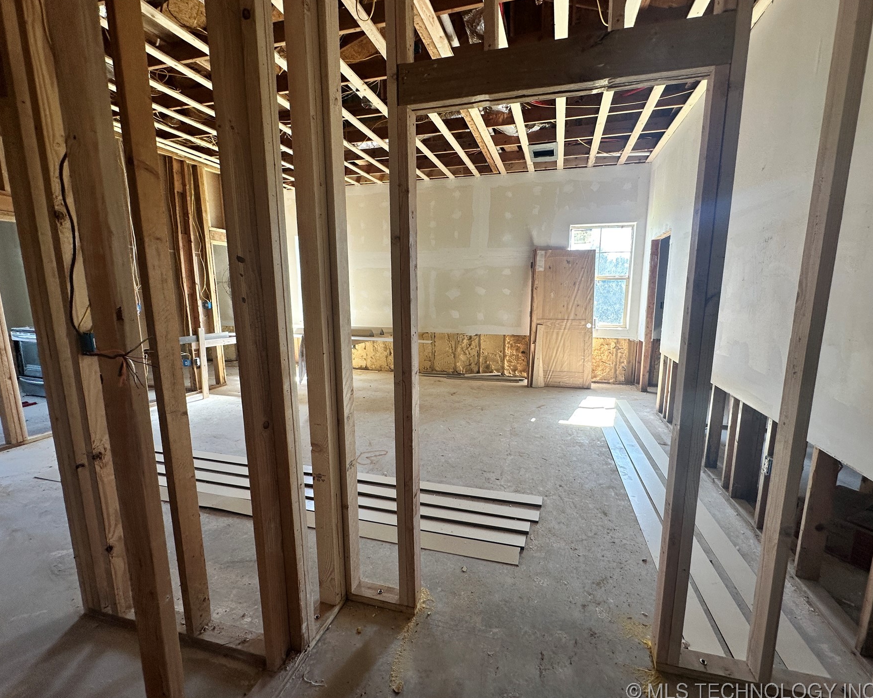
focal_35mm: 15
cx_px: 454
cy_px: 353
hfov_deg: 96.8
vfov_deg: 84.0
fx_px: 388
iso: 80
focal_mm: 2.22
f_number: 2.2
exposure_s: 1/99
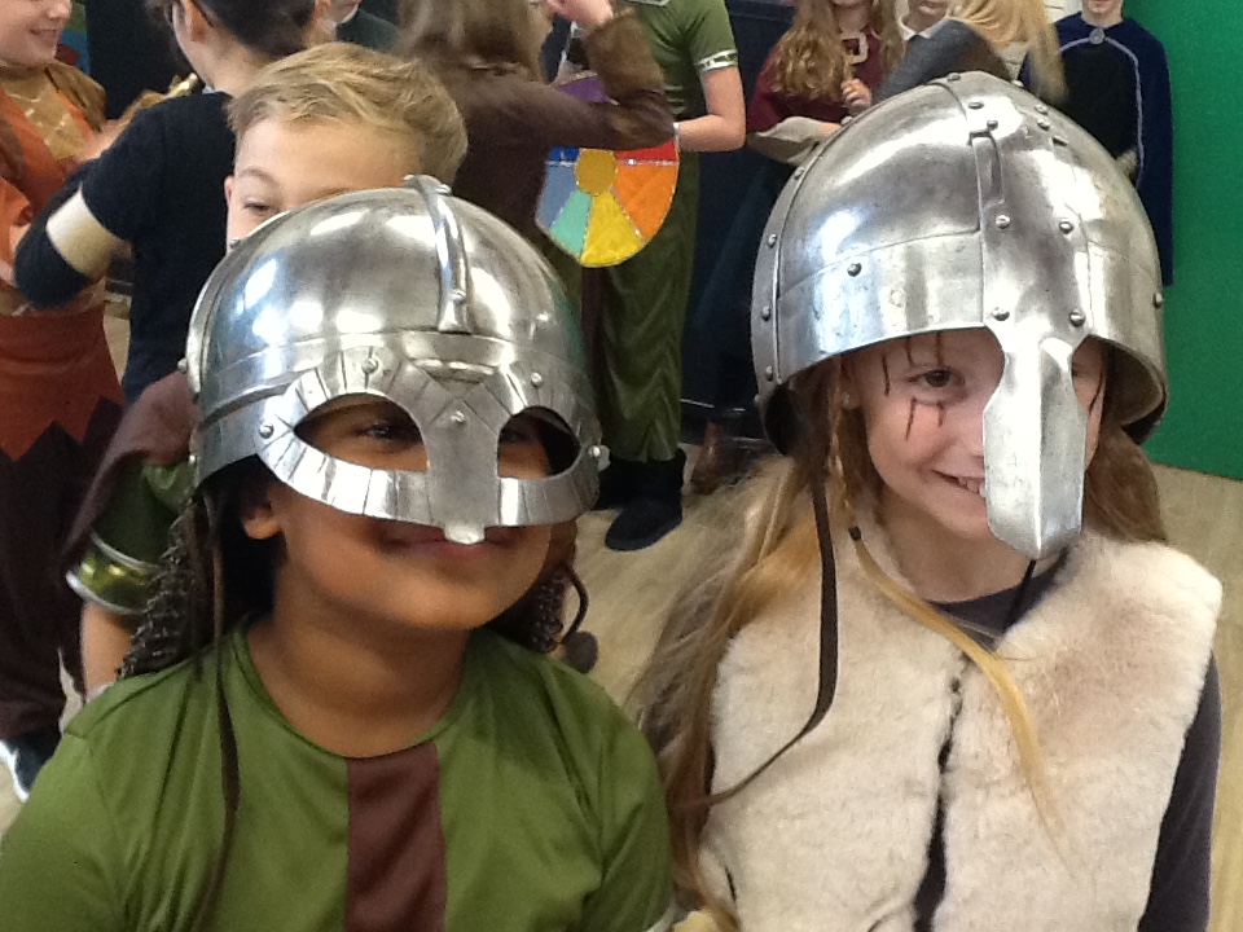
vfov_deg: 32.9
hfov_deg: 42.9
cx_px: 622
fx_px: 1580
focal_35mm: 44
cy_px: 466
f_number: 2.4
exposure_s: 1/30
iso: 160
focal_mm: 2.03
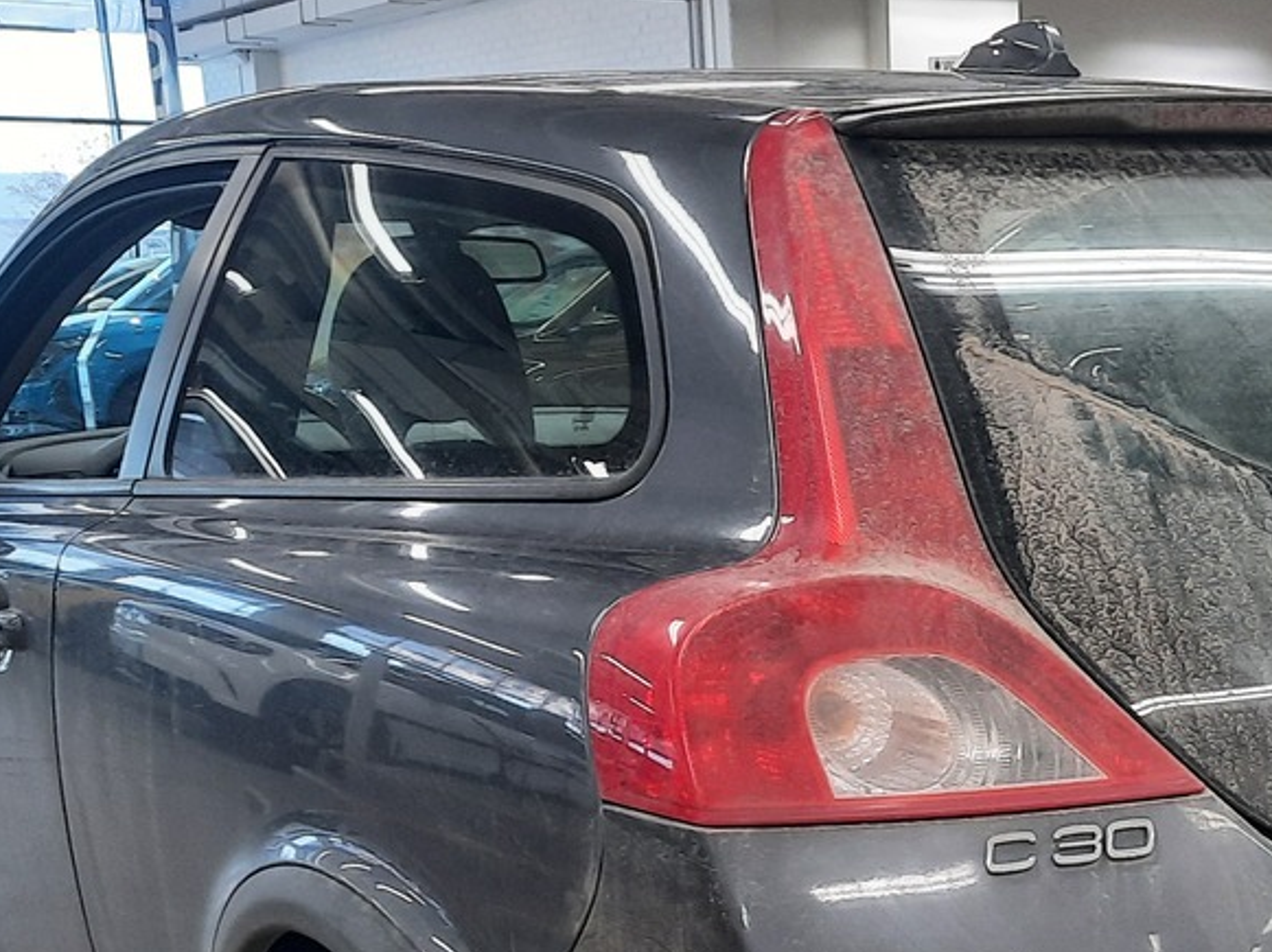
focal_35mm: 62
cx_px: 1009
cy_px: 886
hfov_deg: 30.5
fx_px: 2277
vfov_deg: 22.9
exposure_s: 1/50
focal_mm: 4.6
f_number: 2
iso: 125
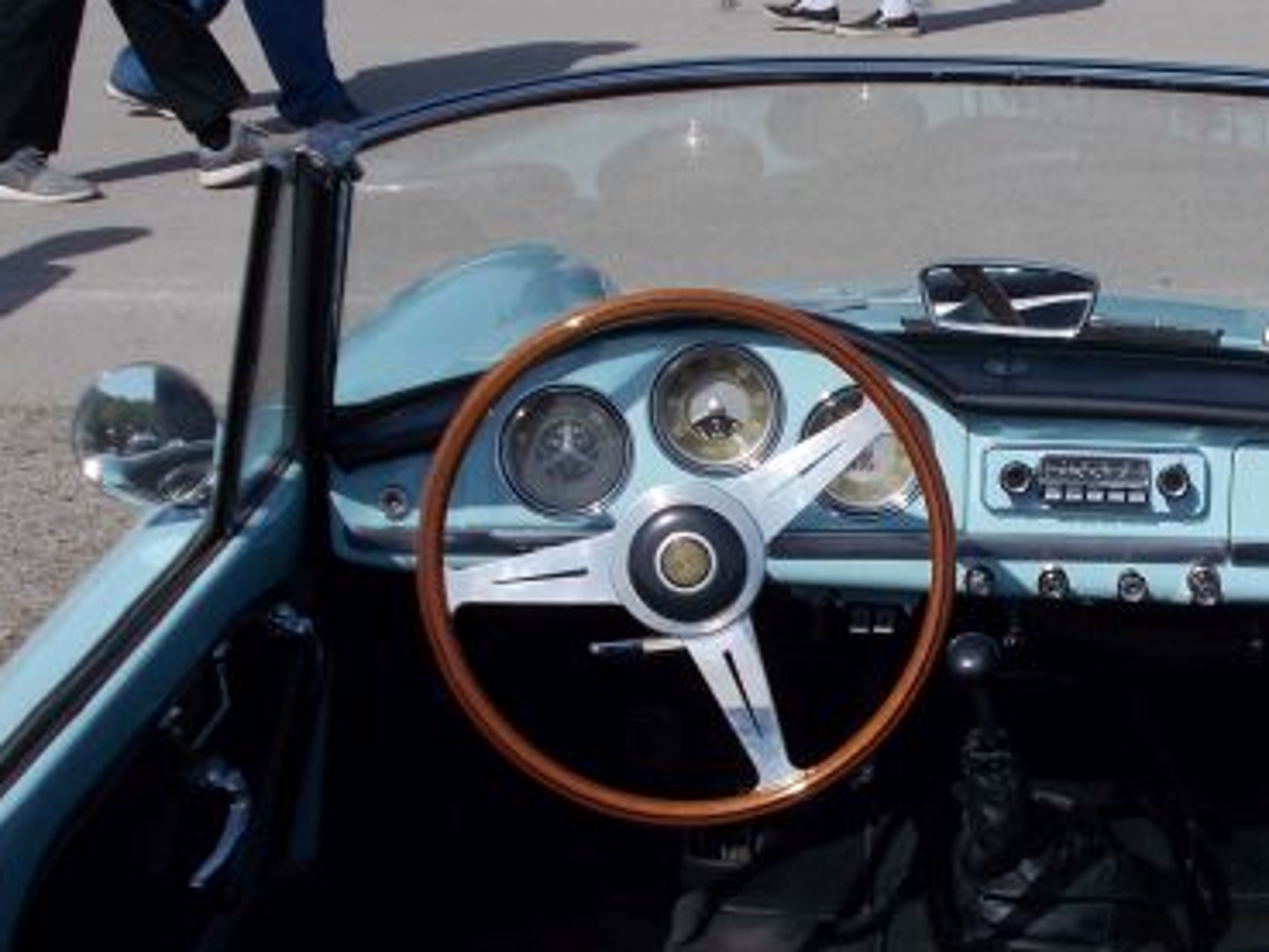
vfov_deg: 19.3
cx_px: 1011
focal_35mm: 76
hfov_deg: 25.2
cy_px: 632
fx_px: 2787
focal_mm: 6.9
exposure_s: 1/250
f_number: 9.8
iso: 80
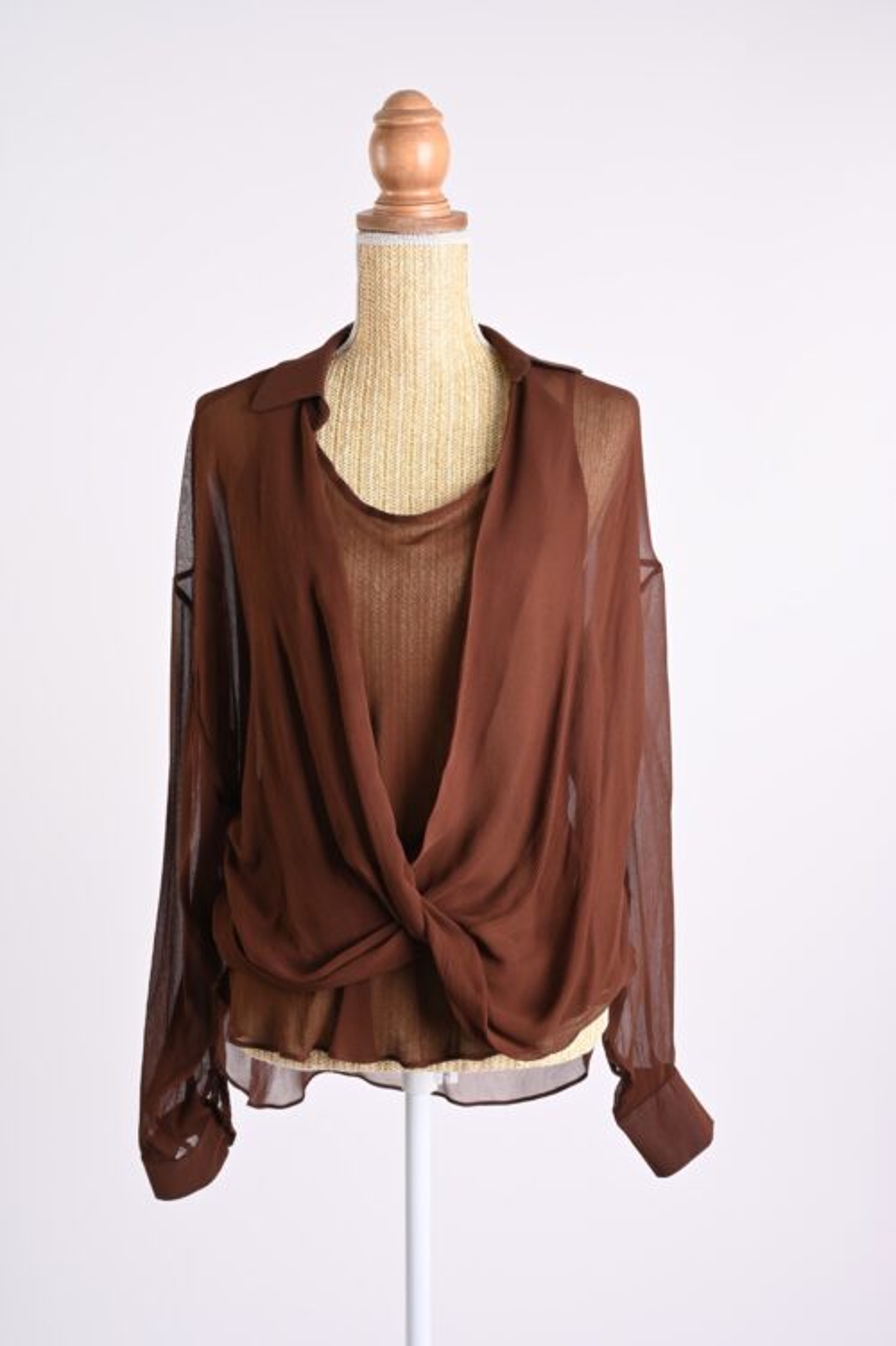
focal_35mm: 39
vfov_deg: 49.6
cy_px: 673
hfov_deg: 34.2
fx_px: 1457
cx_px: 448
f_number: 10
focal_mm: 39
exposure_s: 1/125
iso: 125
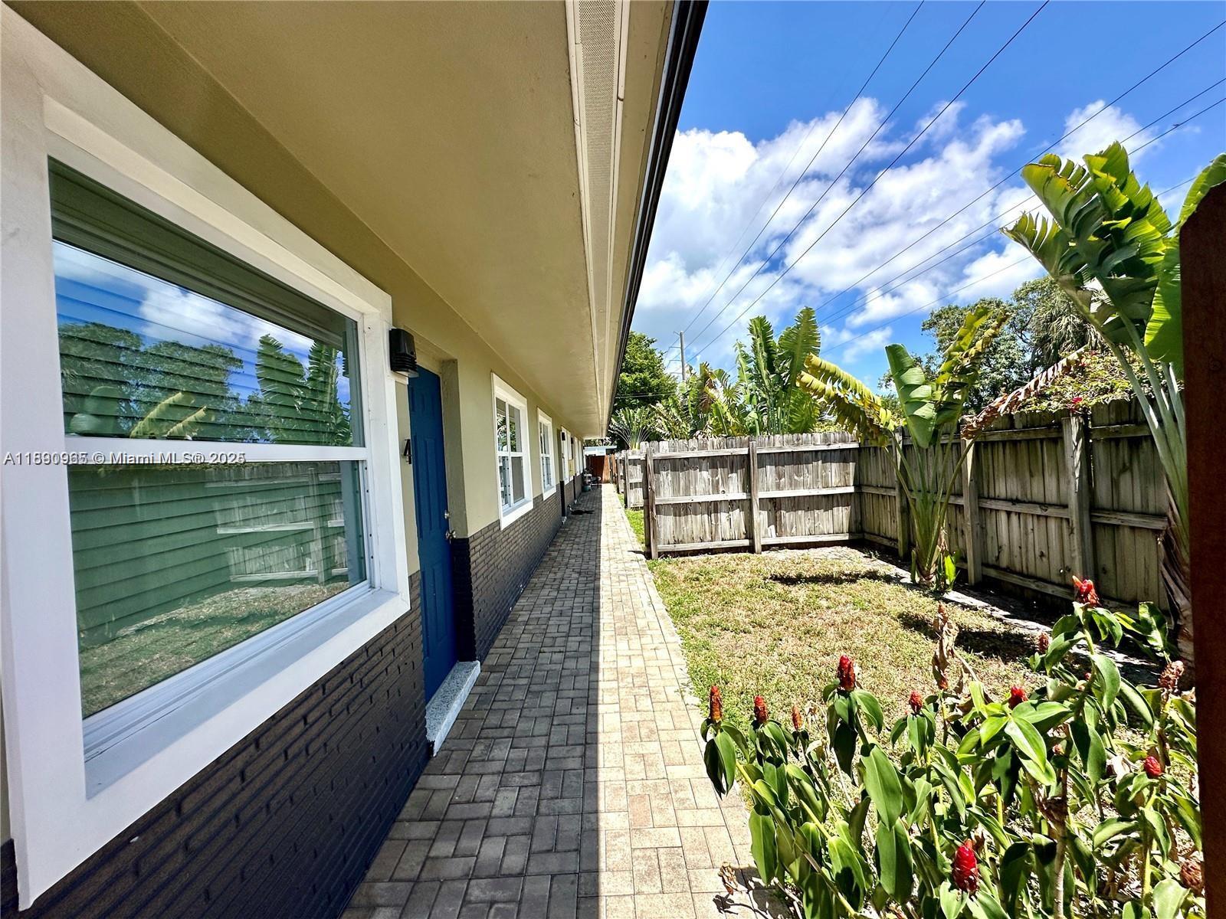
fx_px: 496
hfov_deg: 102.1
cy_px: 460
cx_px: 613
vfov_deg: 85.7
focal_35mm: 14
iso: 50
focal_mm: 2.22
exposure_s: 1/3125
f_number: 2.2
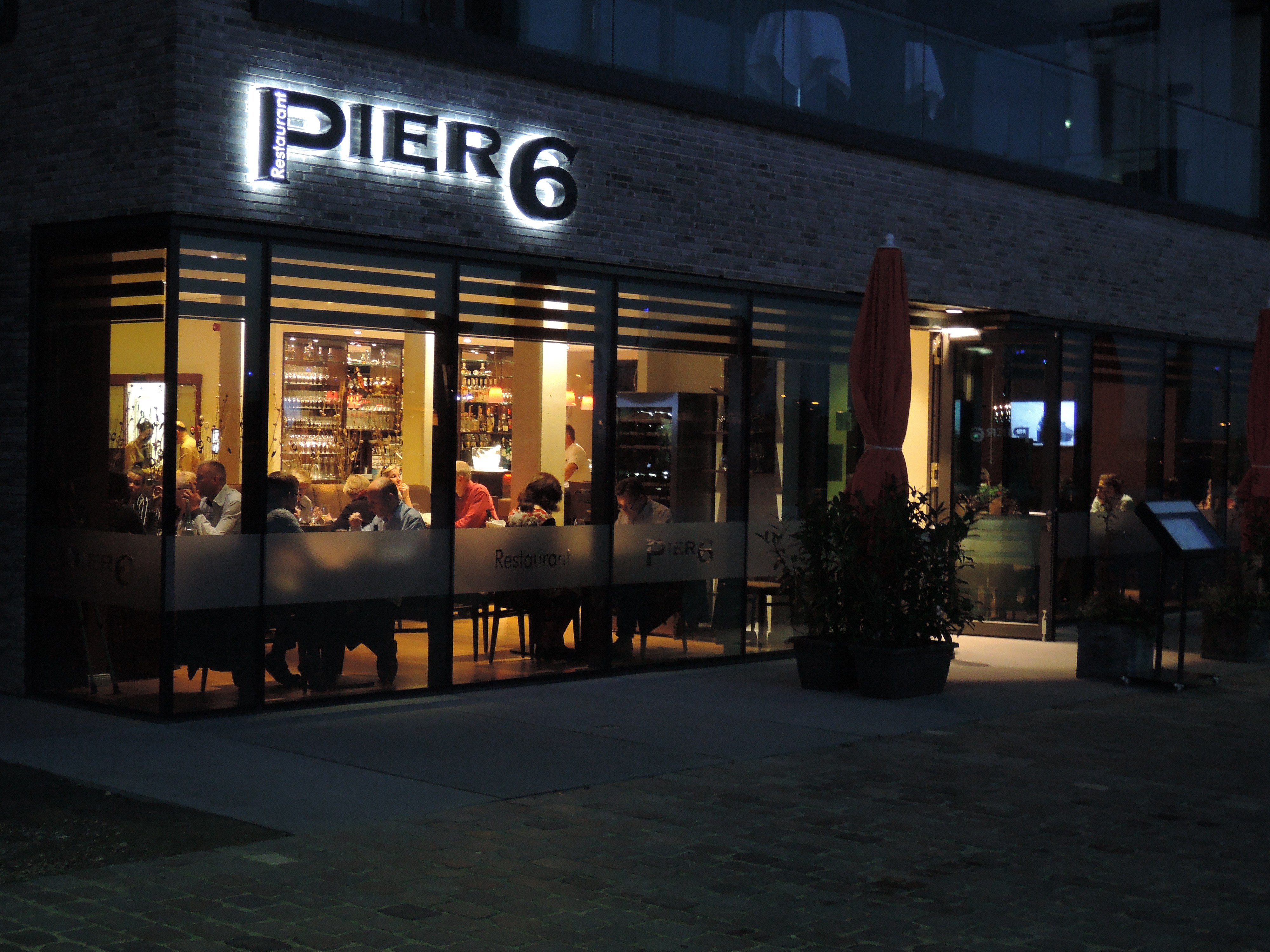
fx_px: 2018
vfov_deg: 26.6
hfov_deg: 34.9
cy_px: 476
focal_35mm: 55
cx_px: 635
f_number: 3.5
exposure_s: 1/8
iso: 800
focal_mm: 11.8
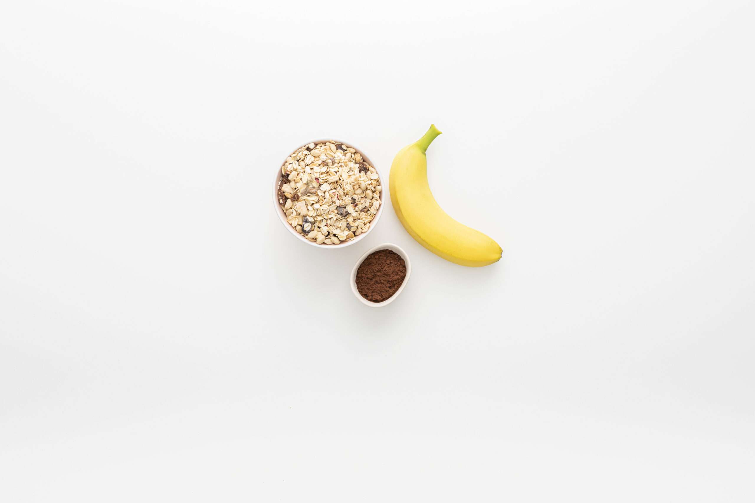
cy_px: 252
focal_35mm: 50
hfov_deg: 39.6
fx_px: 1048
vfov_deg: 27.0
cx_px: 378
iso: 400
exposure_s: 1/125
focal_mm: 50
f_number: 5.6
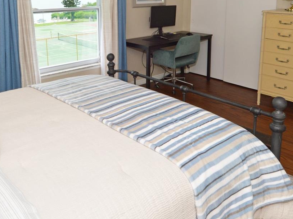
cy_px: 48
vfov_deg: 40.3
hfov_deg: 53.8
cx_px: 129
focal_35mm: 34
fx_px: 288
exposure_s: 1/125
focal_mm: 12
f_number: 9
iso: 400
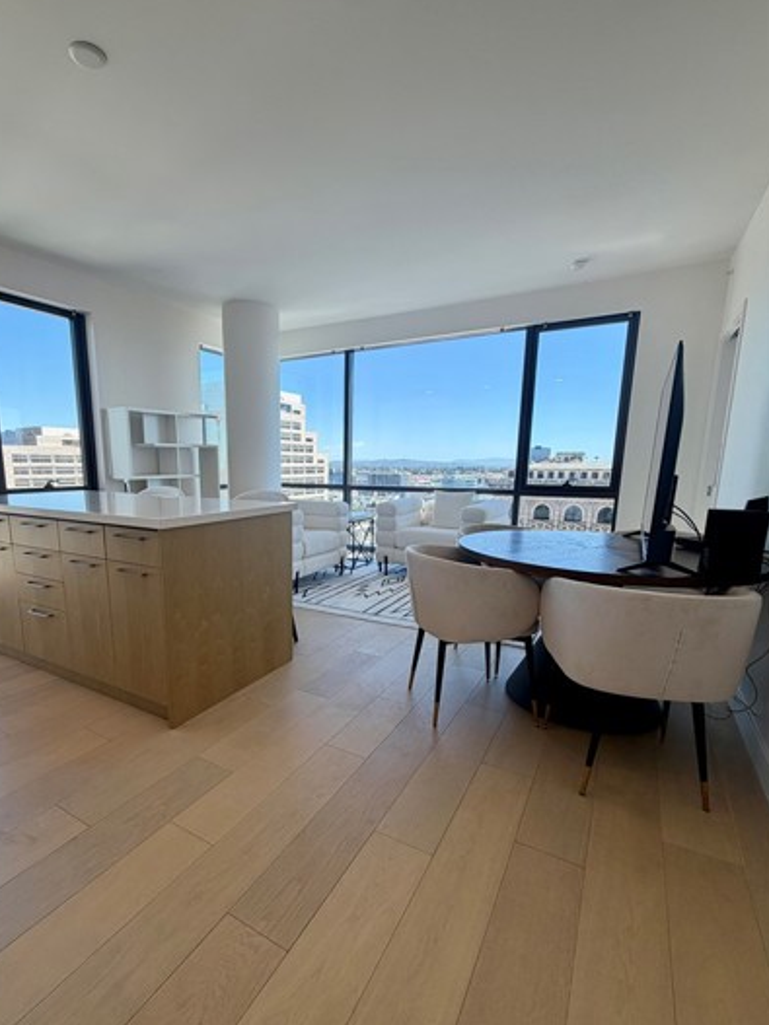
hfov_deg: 74.0
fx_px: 504
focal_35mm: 17
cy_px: 562
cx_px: 313
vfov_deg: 90.8
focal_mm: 2.22
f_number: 2.2
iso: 40
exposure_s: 1/189
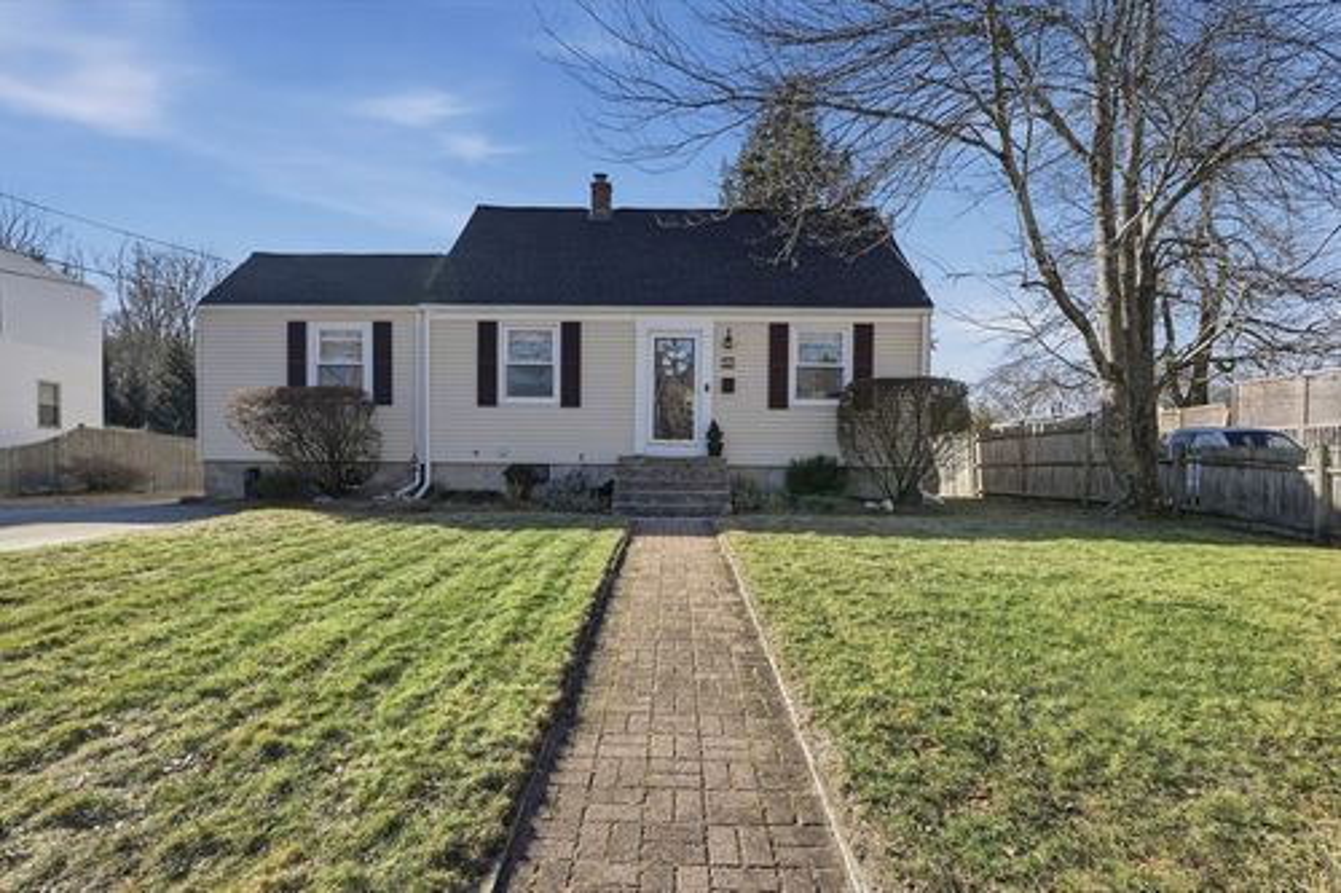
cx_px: 670
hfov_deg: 95.0
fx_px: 614
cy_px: 446
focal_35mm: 16
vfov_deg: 72.0
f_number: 7.1
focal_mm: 11
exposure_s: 1/4000
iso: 400
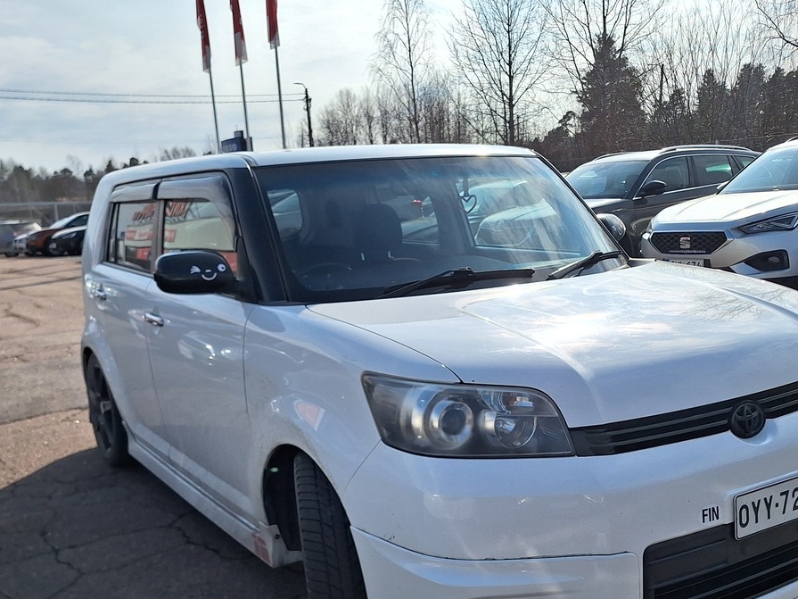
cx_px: 407
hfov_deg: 50.1
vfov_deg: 38.3
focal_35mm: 37
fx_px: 853
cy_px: 395
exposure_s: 1/6667
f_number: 1.8
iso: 40
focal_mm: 5.54
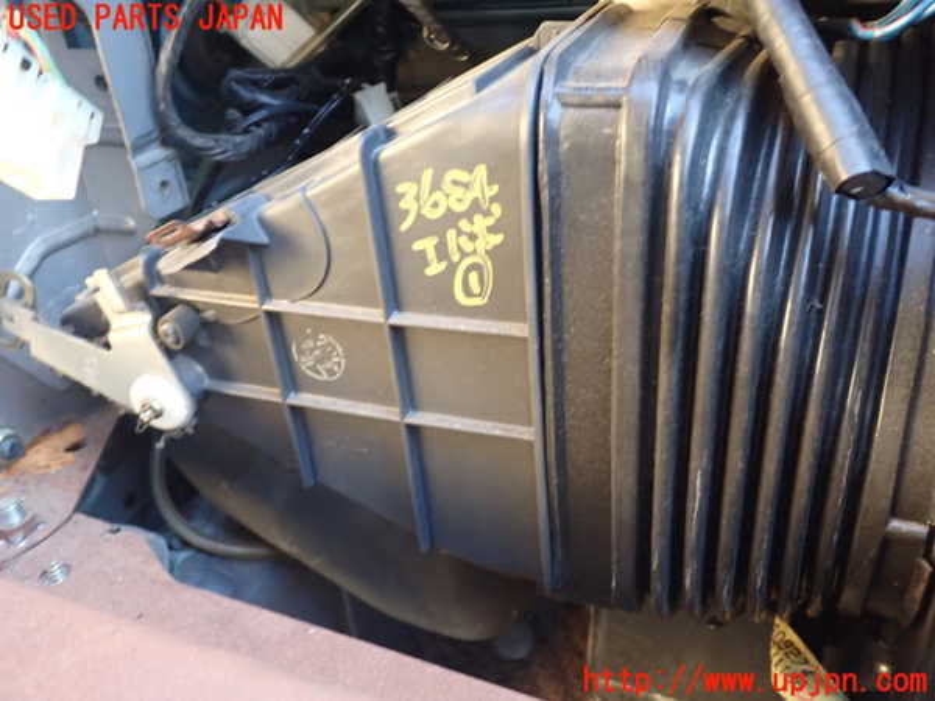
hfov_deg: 60.0
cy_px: 350
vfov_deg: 46.8
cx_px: 468
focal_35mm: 30
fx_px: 810
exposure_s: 1/25
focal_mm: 5.4
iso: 800
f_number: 2.3
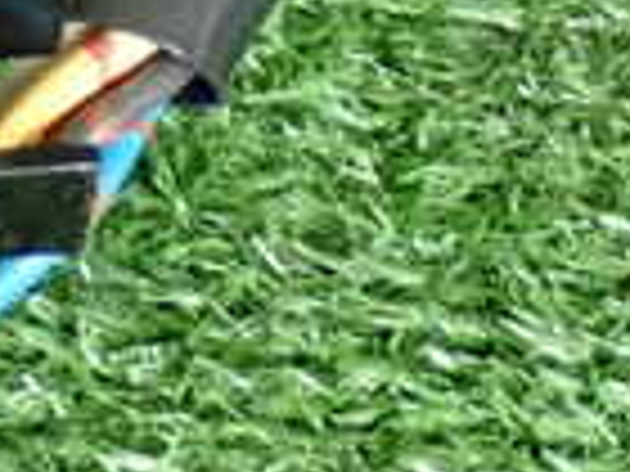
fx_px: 4823
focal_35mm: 265
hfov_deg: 7.5
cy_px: -126
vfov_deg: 5.6
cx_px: 140
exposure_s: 1/60
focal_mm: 11.09
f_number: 3.6
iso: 400
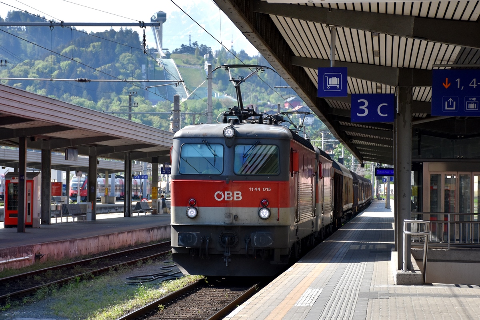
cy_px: 160
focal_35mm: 93
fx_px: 1240
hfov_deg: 21.9
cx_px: 240
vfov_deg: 14.7
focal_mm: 62
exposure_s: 1/1250
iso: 400
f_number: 5.6
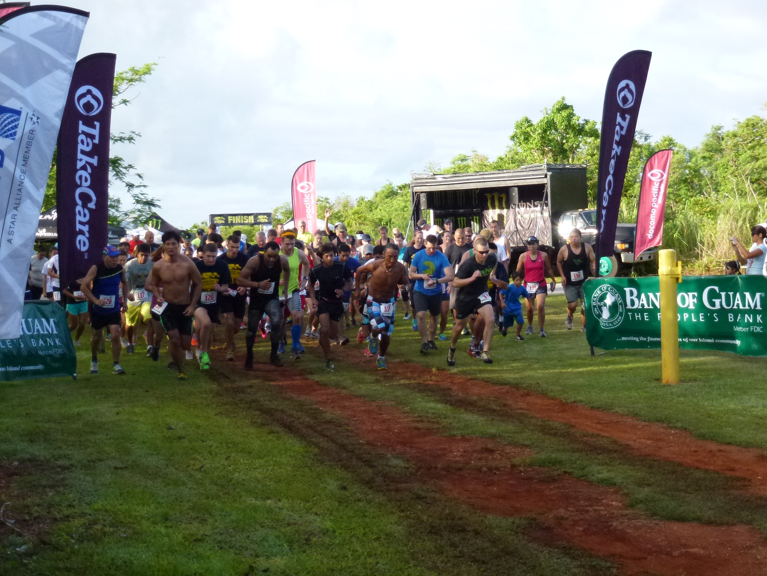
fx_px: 1263
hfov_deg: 33.8
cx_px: 384
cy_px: 288
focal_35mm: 57
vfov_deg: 25.7
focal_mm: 10.1
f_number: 4.4
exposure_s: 1/500
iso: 400
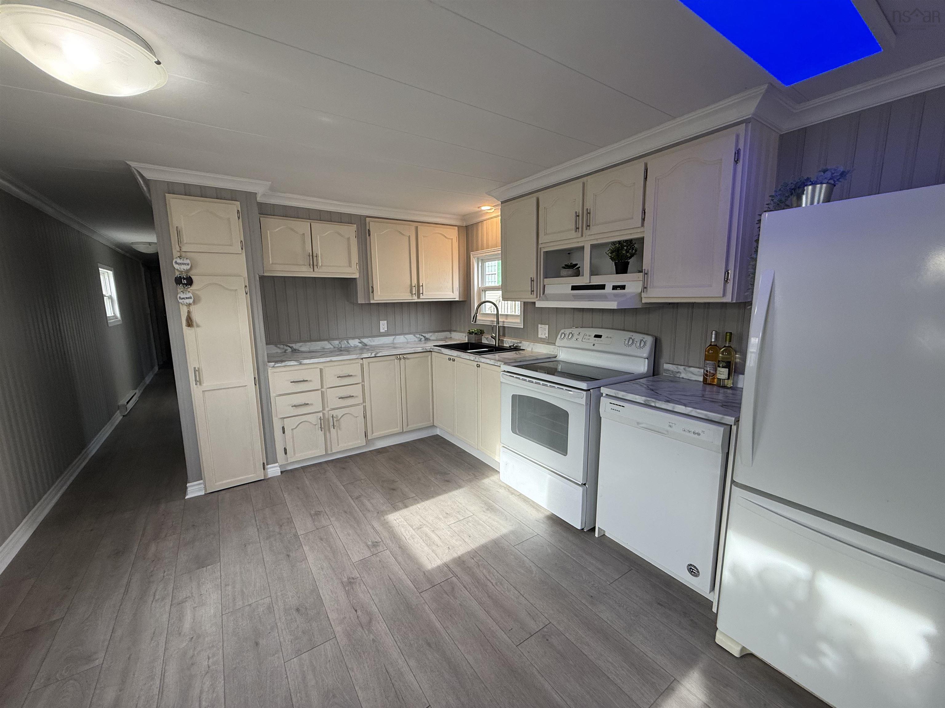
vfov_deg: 85.7
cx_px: 472
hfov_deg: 102.1
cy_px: 354
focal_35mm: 14
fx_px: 382
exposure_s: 1/120
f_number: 2.2
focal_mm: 2.22
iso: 80
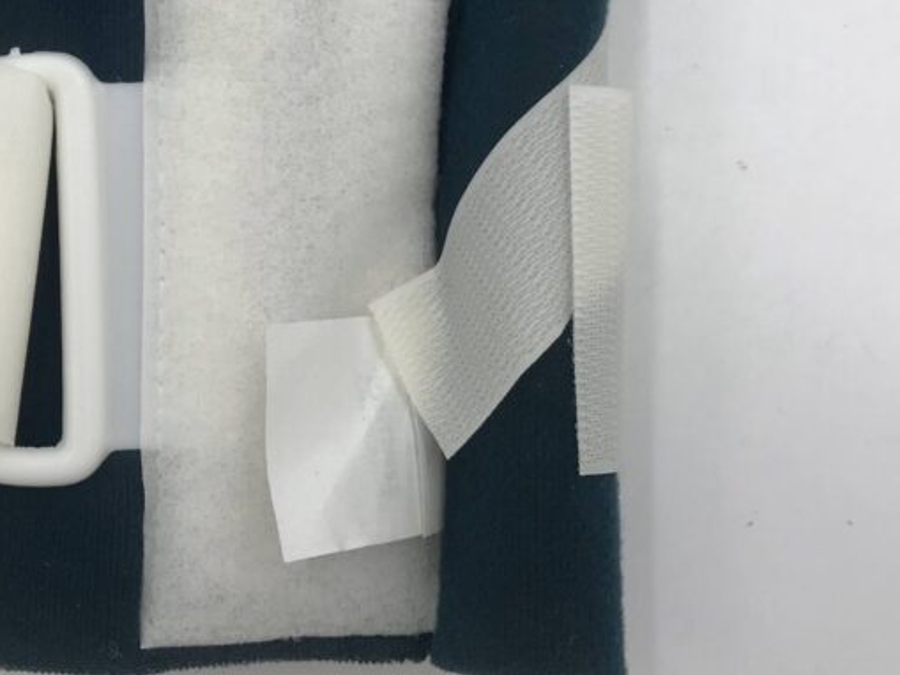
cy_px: 178
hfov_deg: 34.1
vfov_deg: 26.3
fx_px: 1430
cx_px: 214
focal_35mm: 55
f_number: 1.8
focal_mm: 3.99
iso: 20
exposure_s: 1/120
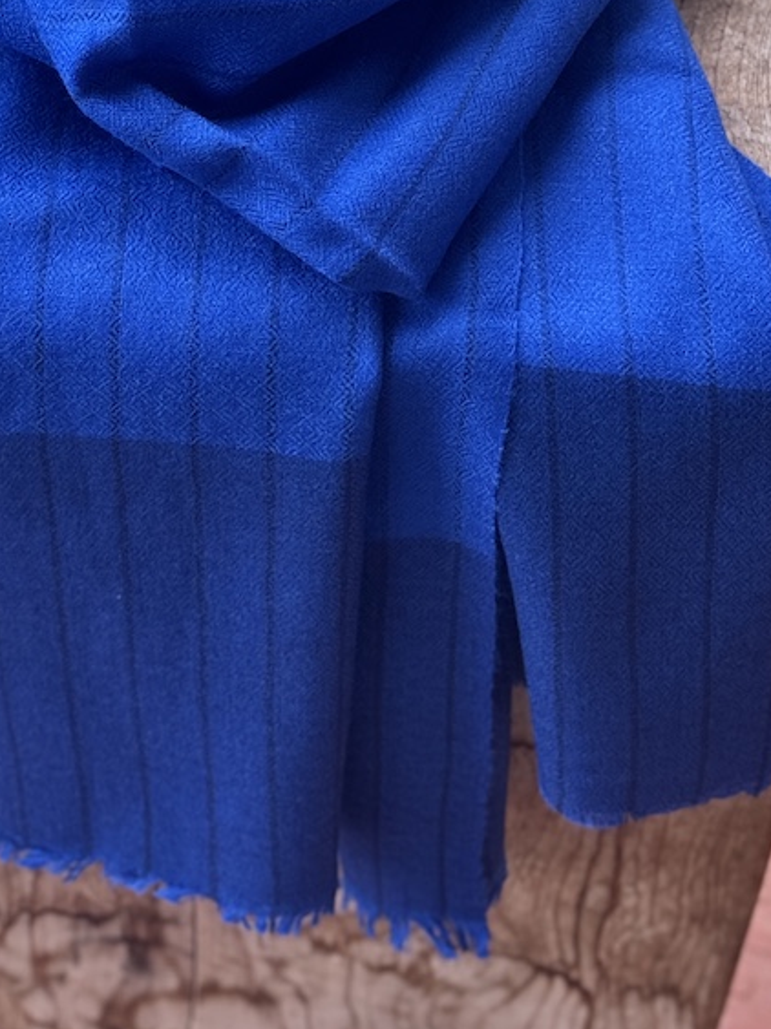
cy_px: 97
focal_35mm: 97
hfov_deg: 15.2
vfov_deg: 19.8
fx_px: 2882
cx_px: 182
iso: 64
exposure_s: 1/260
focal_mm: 6.76
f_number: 1.78
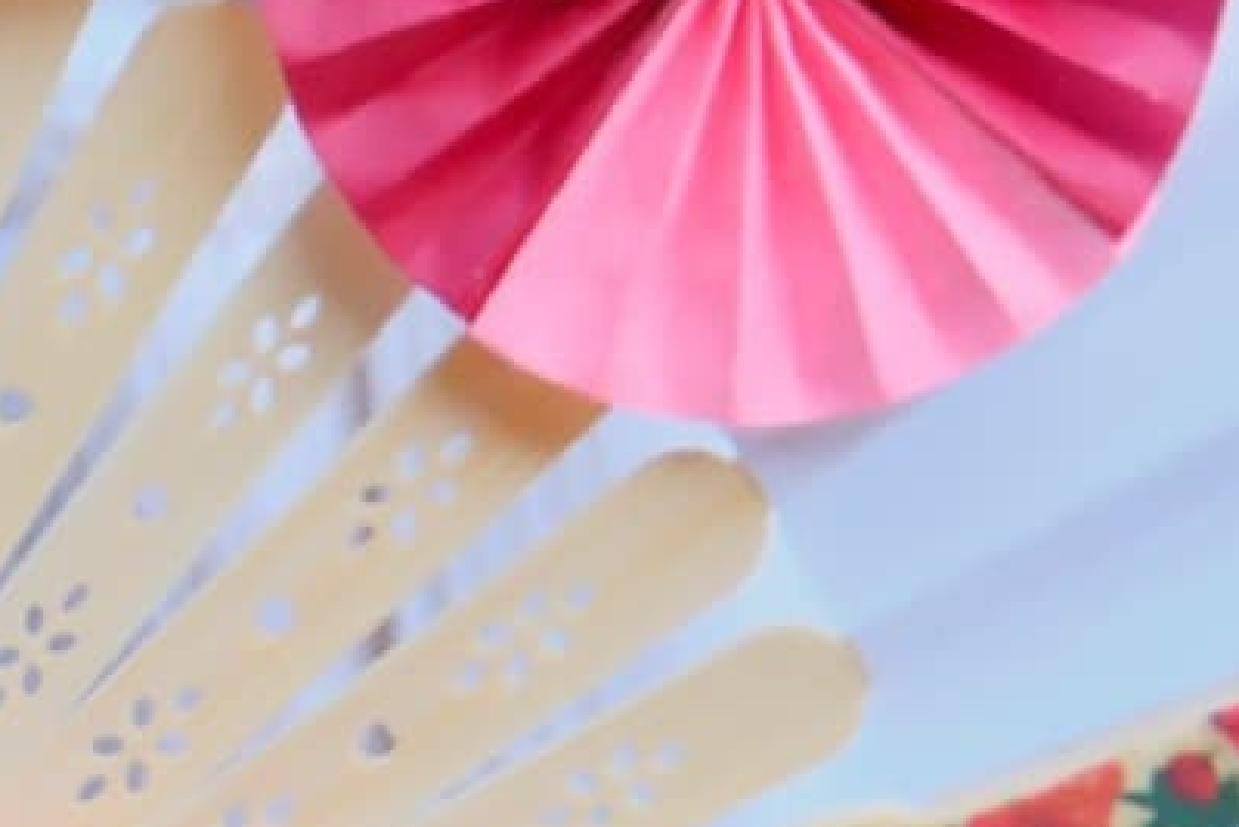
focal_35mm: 378
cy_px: 725
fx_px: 13013
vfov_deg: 3.6
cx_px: -923
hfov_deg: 5.4
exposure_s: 1/100
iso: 800
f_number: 7.1
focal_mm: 70
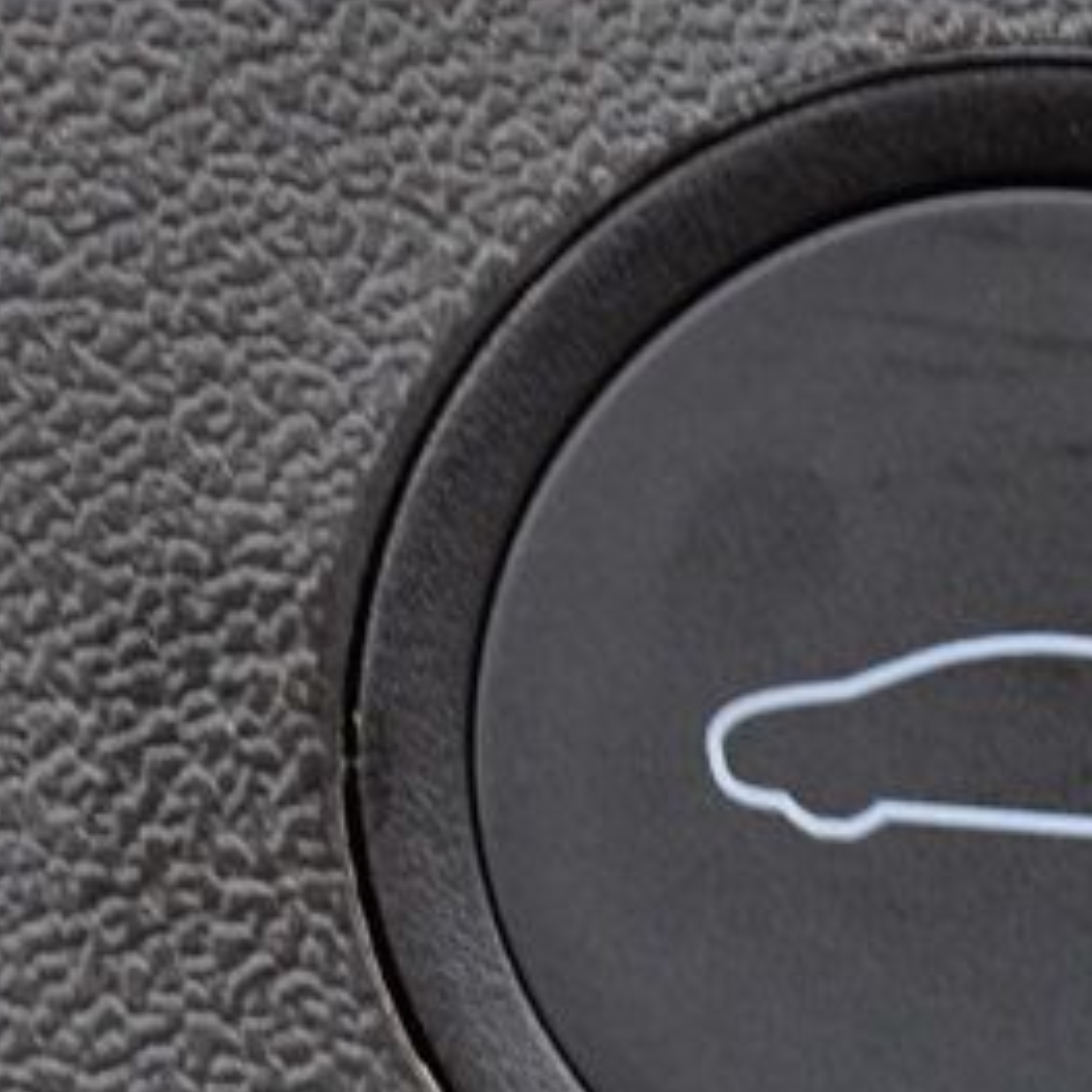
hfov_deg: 10.2
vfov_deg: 10.3
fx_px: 6032
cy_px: 997
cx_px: 1200
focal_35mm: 169
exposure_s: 1/20
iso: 400
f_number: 6.3
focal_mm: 34
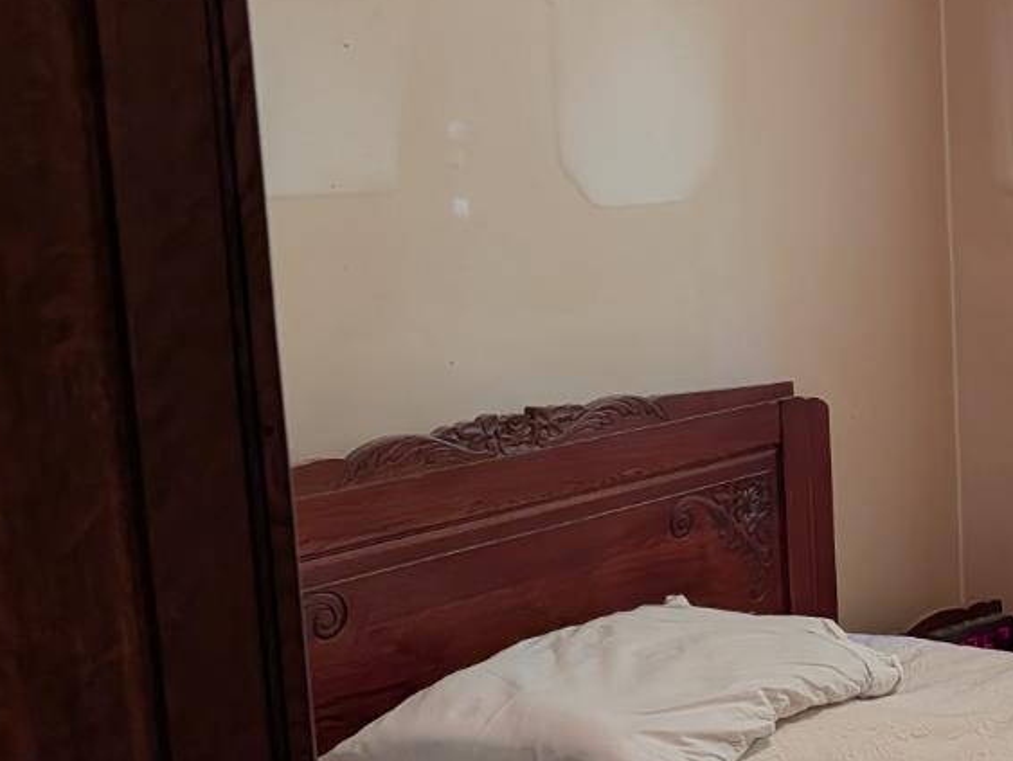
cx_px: 1276
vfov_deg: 22.9
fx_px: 1874
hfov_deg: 26.3
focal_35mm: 64
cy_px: 341
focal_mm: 6.9
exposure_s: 1/120
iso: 307
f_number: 1.68
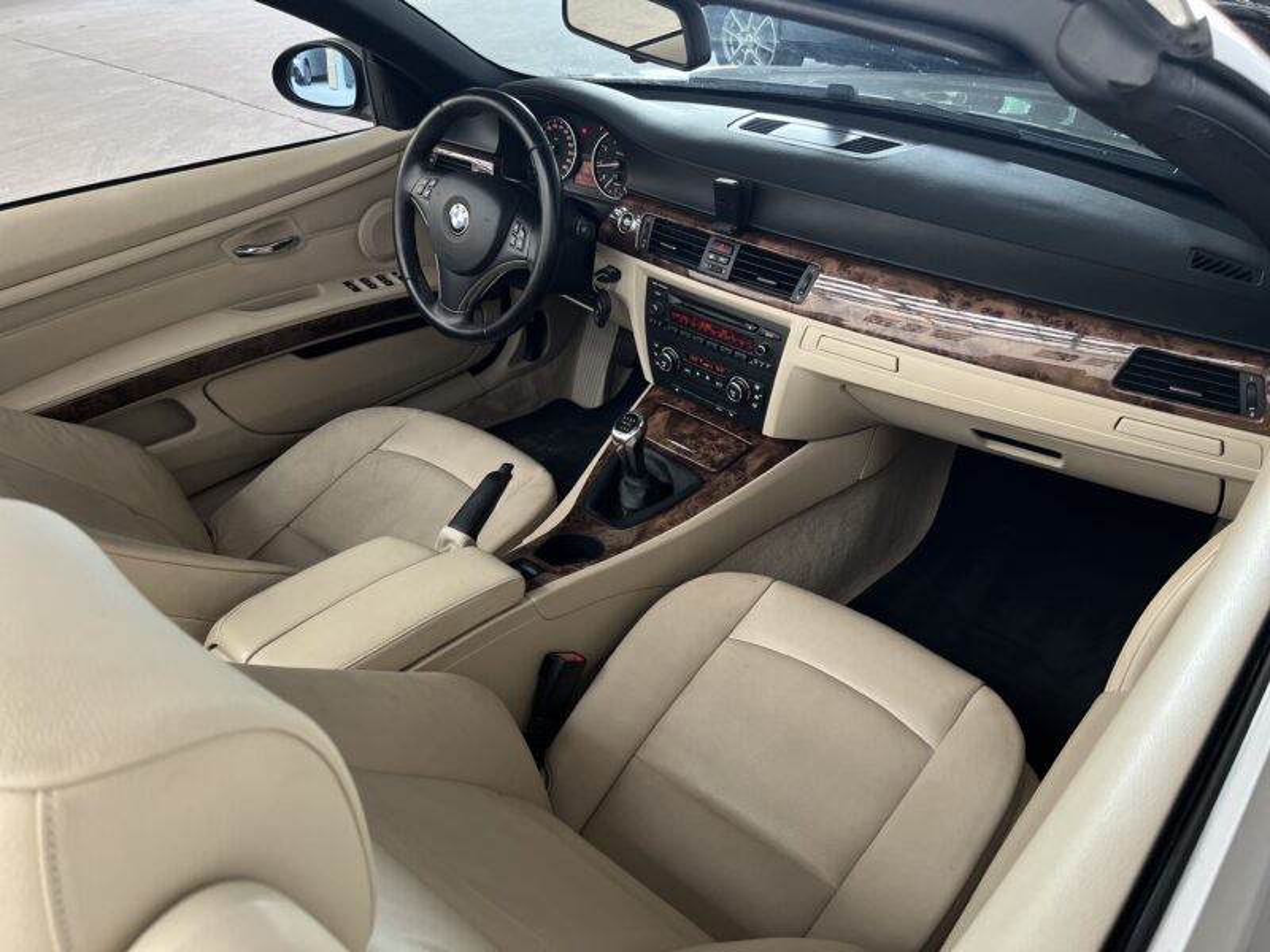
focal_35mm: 26
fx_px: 954
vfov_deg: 53.1
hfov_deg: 67.3
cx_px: 635
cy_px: 476
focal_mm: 5.7
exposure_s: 1/60
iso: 160
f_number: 1.5
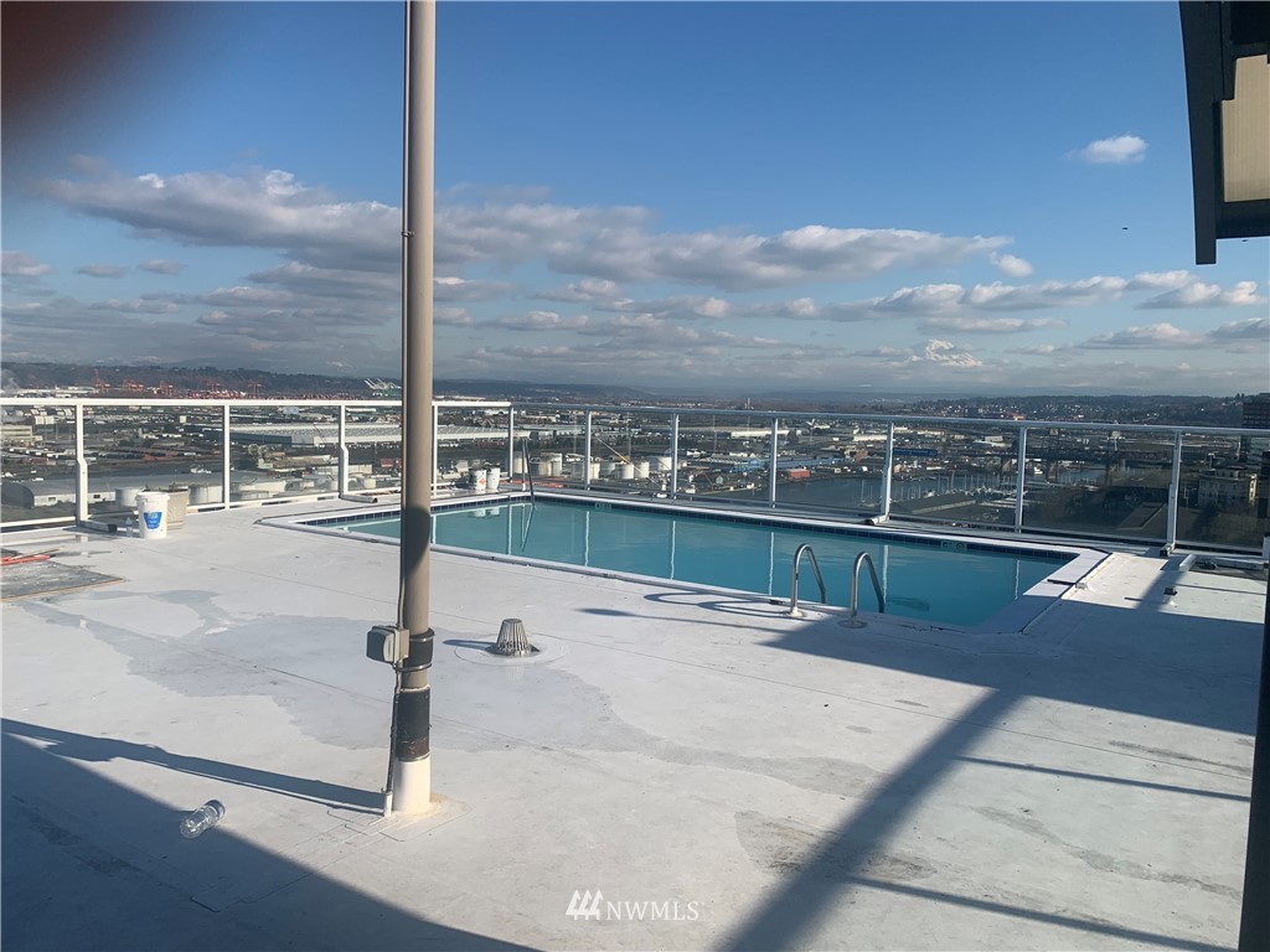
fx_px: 954
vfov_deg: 53.1
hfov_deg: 67.3
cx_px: 635
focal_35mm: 26
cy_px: 476
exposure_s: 1/3937
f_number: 1.8
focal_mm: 4.25
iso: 25
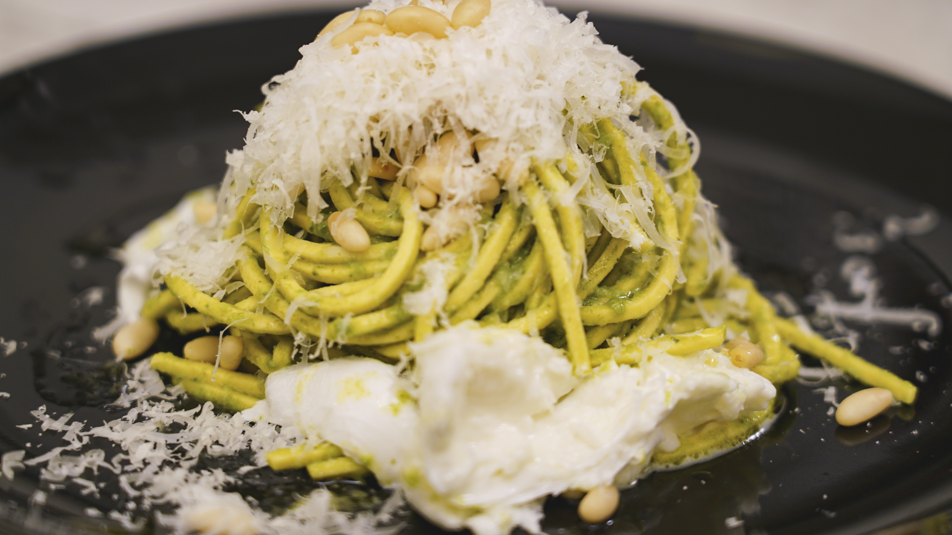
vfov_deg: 10.9
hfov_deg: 19.3
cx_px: 472
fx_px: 2802
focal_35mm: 111
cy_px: 221
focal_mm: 105
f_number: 4
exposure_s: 1/100
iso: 250
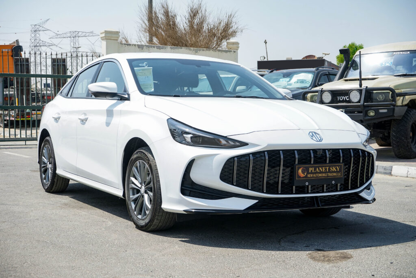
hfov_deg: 38.2
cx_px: 208
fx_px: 601
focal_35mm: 52
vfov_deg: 26.0
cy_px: 139
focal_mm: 52
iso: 400
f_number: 10
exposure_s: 1/500
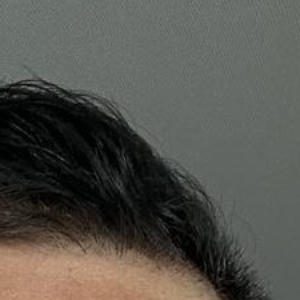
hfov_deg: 11.5
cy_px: 781
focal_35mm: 151
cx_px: 73
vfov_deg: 9.8
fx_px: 1481
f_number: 1.9
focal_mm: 2.69
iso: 50
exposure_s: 1/121
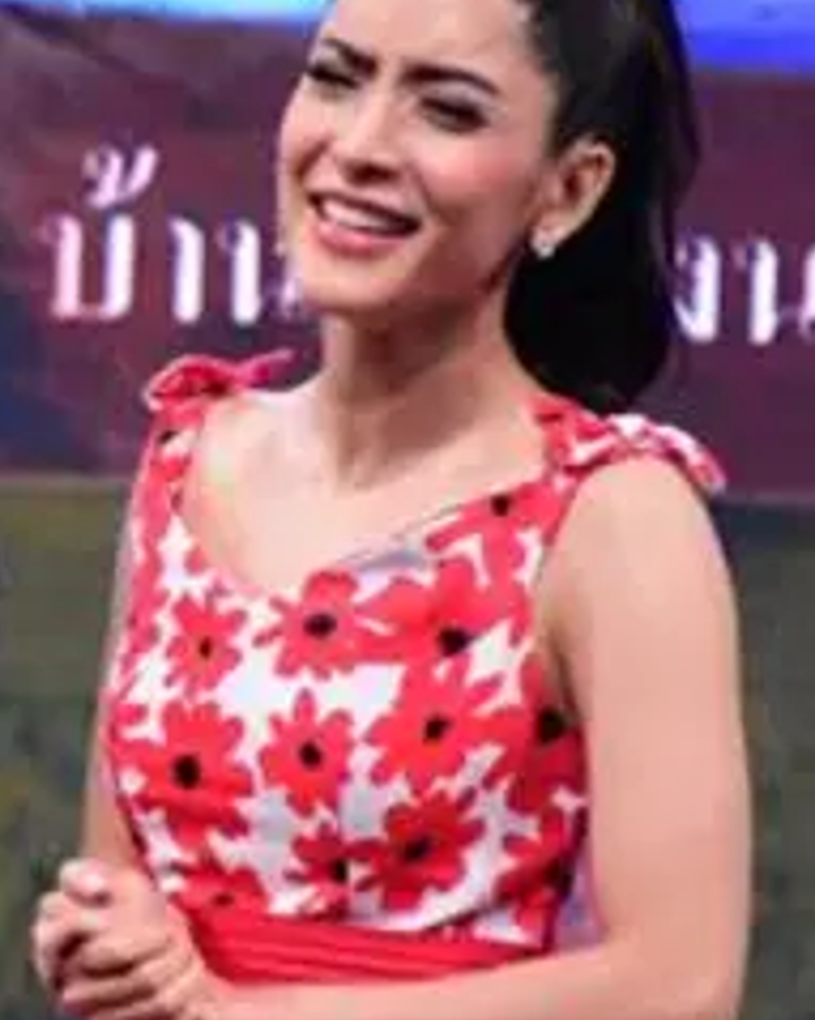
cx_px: -661
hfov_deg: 3.3
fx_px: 13878
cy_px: 706
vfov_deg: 4.2
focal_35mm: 460
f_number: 5.6
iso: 8000
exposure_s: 1/320
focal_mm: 100
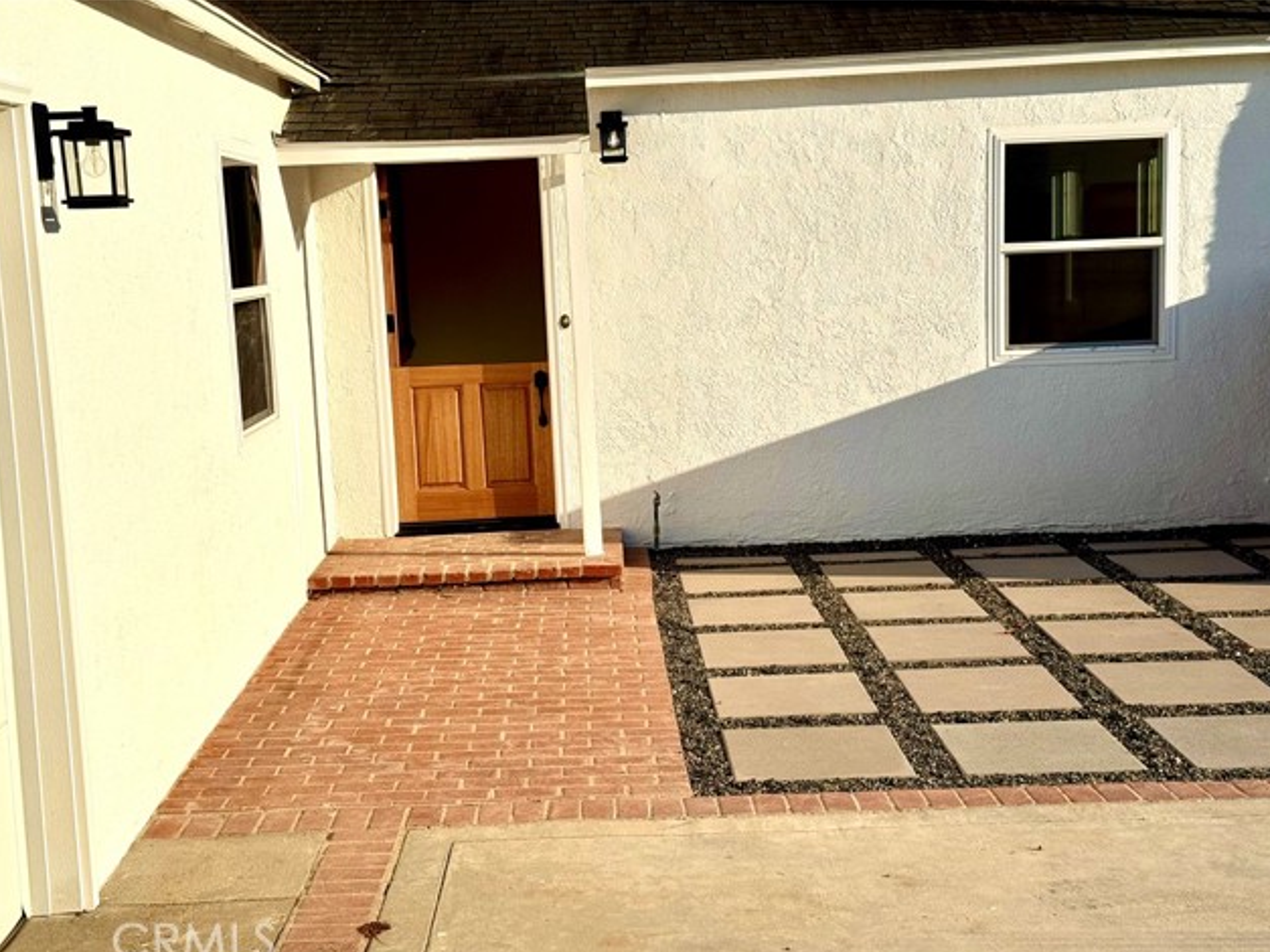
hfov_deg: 38.9
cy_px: 484
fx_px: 1797
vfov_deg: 29.7
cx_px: 640
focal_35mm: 49
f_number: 1.78
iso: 80
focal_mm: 6.76
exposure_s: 1/10526
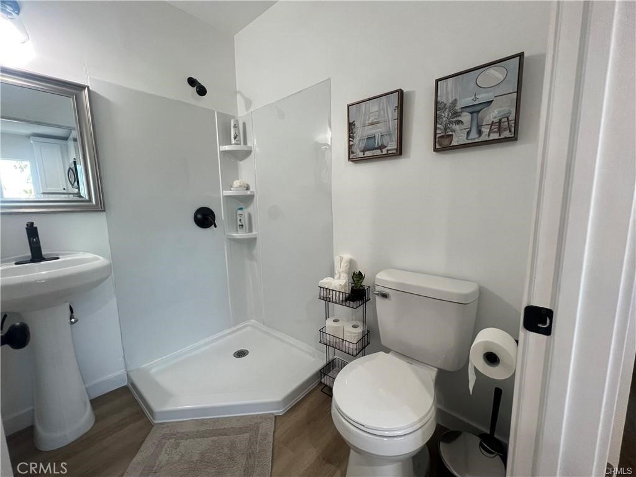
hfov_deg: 106.2
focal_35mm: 13
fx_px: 239
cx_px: 318
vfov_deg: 89.9
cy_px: 238
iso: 160
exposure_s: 1/120
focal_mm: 1.57
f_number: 1.8
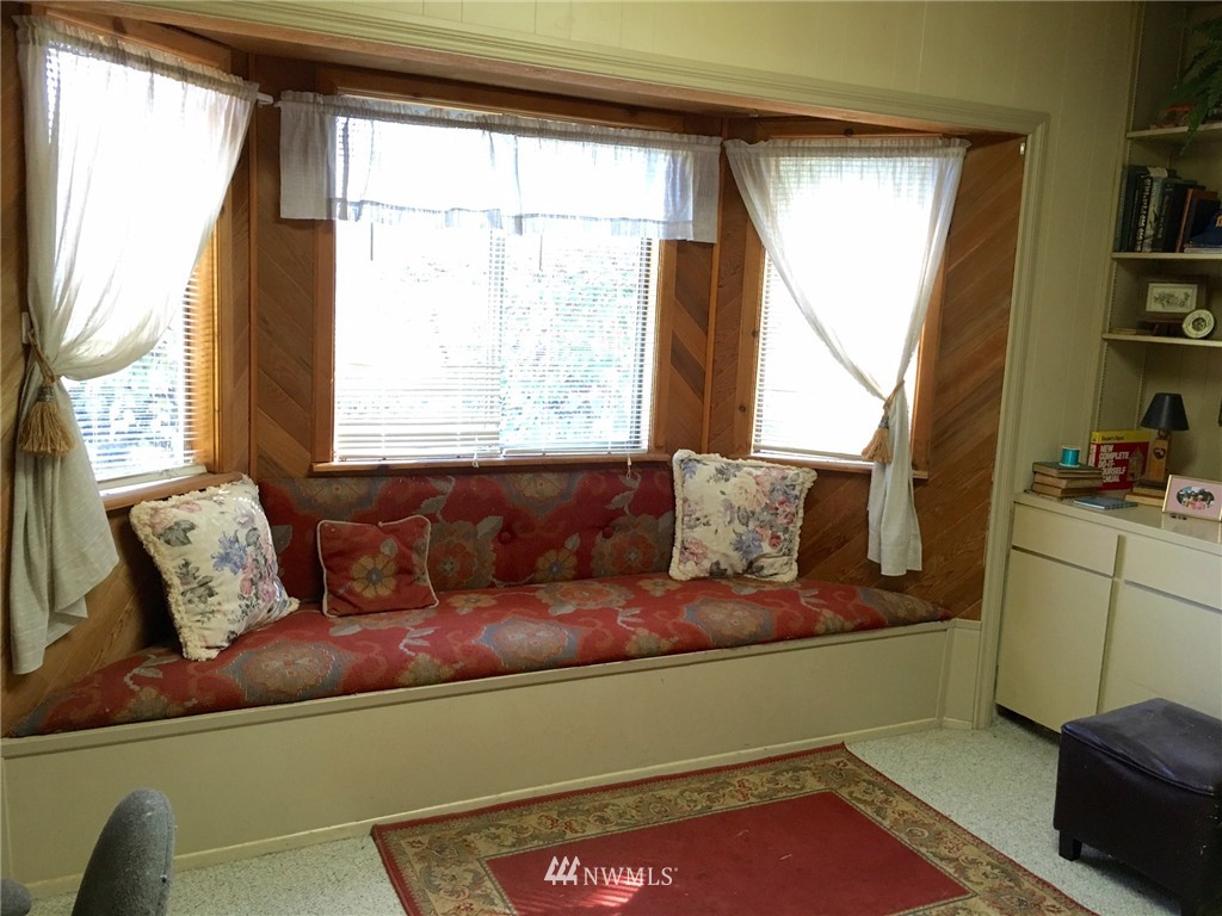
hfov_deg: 61.7
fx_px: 1024
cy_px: 458
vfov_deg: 48.2
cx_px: 611
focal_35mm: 29
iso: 50
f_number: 2.2
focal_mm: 4.15
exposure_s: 1/15
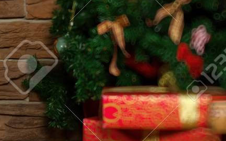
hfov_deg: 9.0
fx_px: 1410
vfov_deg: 5.7
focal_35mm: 229
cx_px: -69
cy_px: 46
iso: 100
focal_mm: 50
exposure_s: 1/200
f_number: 6.3
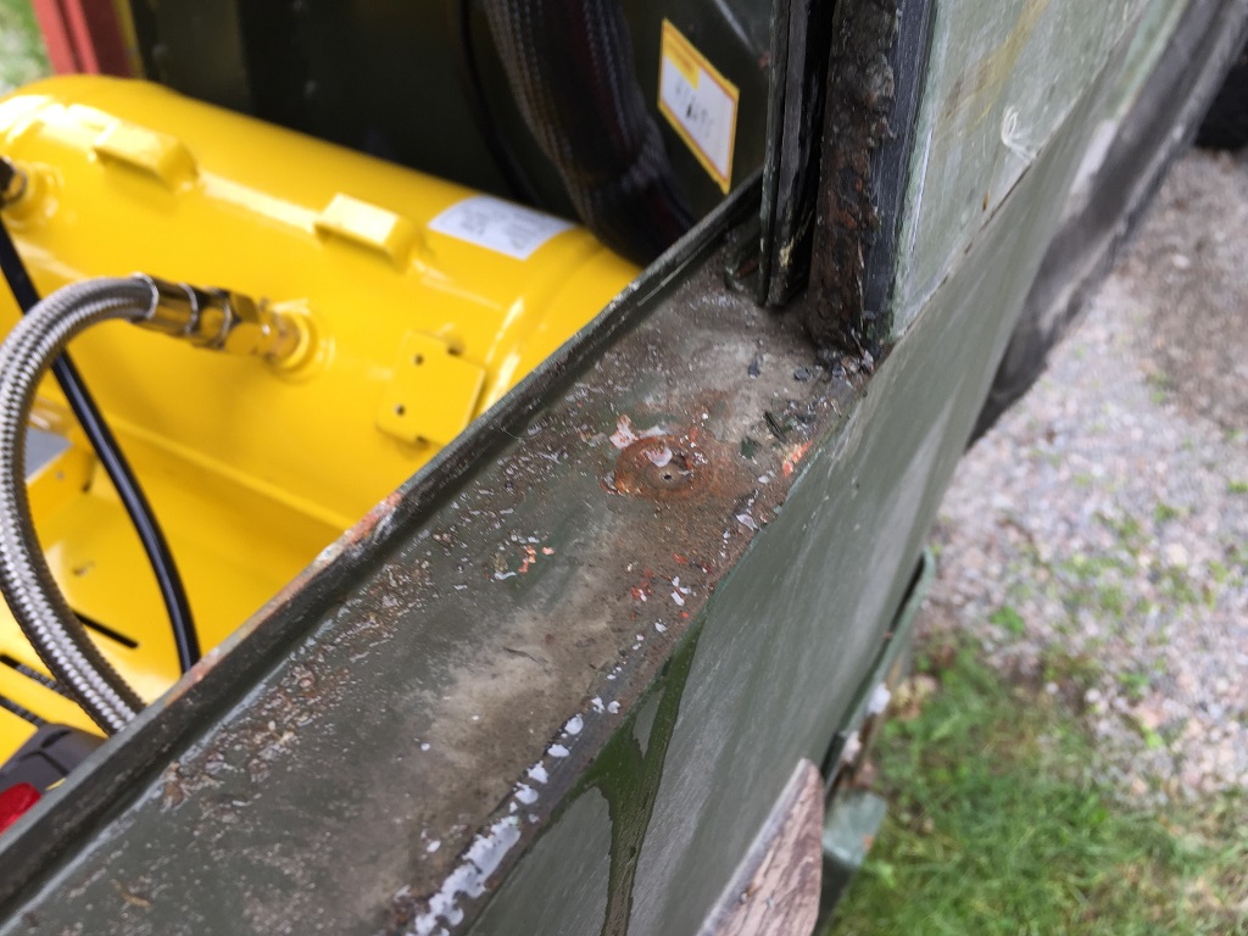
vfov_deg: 48.2
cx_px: 624
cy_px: 468
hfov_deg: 61.7
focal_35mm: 29
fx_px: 1046
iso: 32
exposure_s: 1/101
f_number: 2.2
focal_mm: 4.15
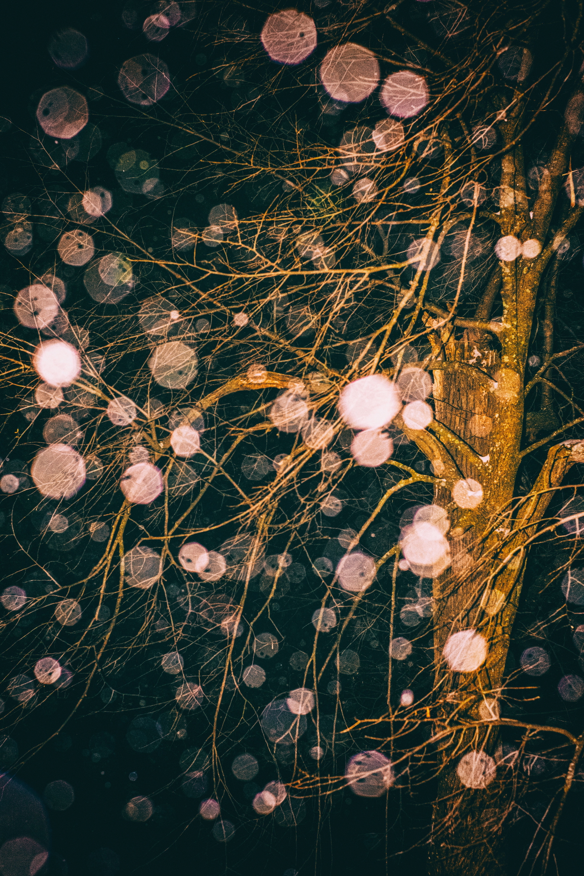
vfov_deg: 37.5
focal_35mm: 53
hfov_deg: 25.5
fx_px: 1290
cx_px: 292
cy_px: 438
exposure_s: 1
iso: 12800
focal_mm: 35
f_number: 4
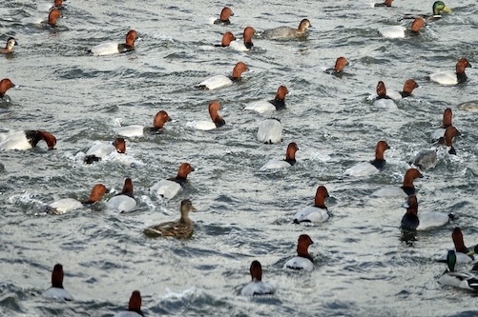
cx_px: 239
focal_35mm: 361
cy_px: 158
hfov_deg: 5.7
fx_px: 4788
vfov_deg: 3.8
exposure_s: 1/250
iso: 125
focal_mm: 132.24
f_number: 4
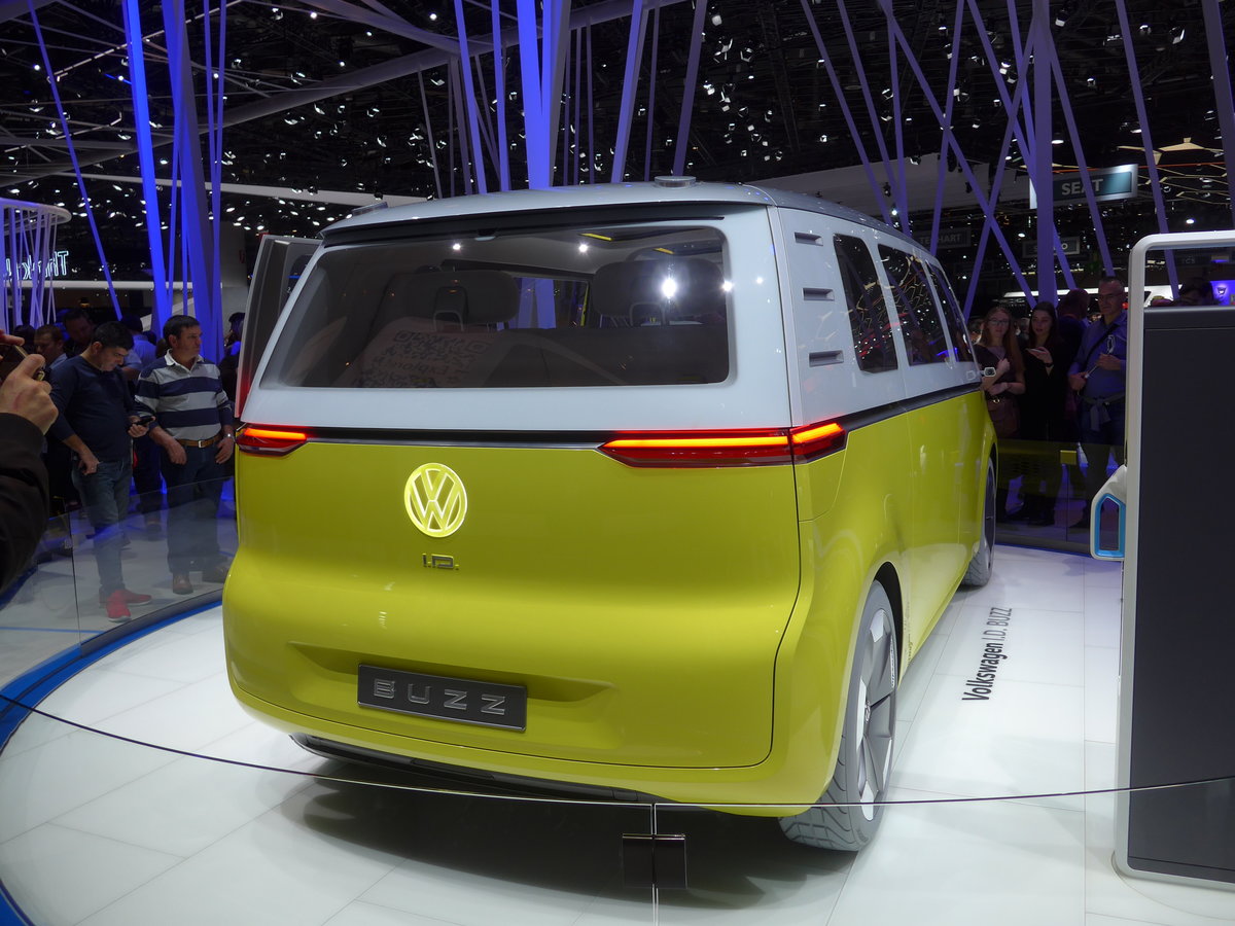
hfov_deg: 61.7
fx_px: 1035
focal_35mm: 29
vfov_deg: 48.2
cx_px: 618
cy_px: 463
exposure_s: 1/250
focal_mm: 6
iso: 80
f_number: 2.8
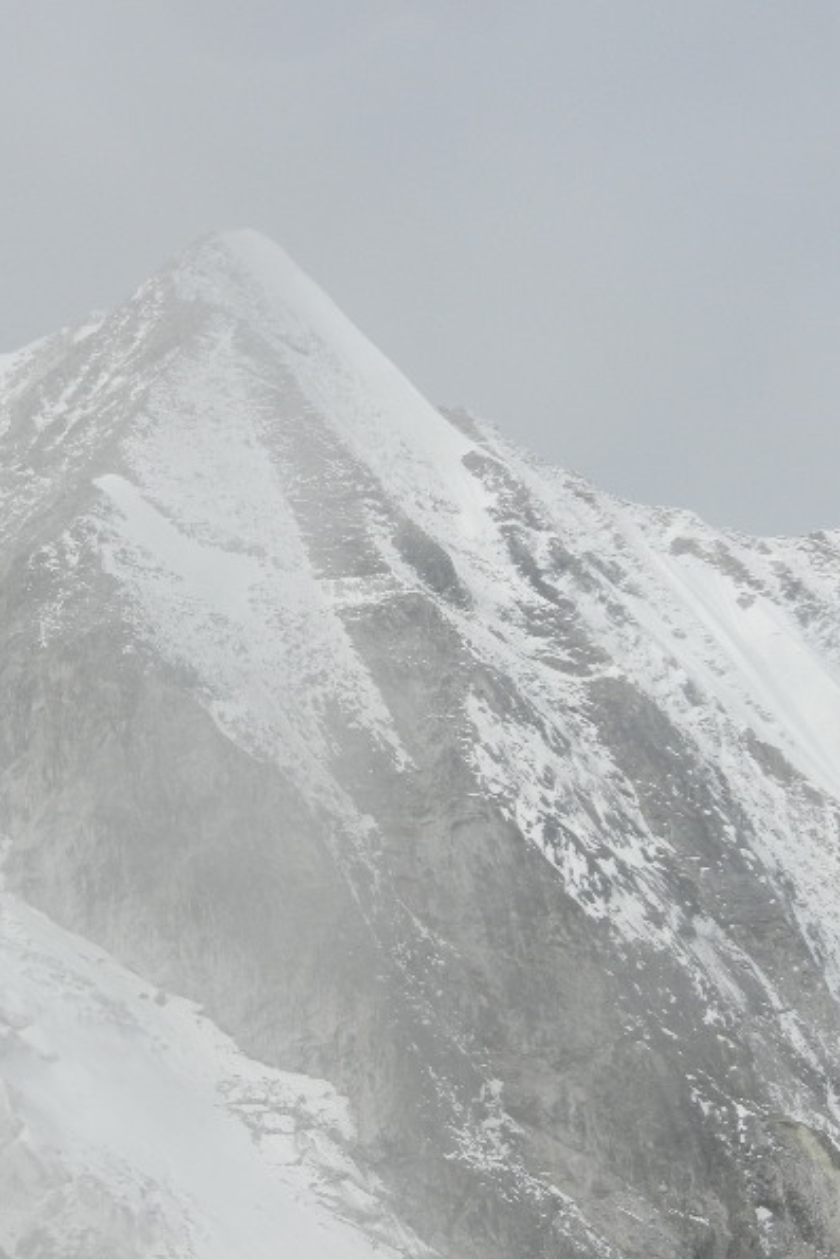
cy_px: 628
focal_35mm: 172
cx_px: 468
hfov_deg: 8.0
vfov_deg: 11.9
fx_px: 6016
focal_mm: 22.2
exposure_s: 1/1250
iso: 160
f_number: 5.1
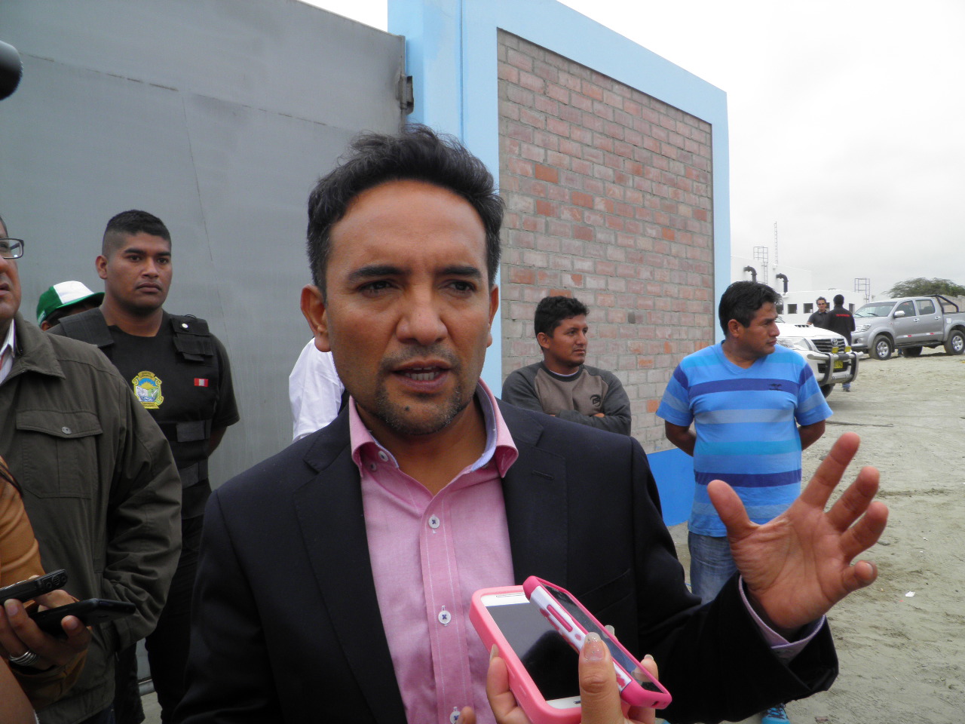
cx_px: 482
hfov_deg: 63.4
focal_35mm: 28
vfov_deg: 49.7
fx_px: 781
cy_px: 362
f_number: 5.7
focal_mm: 4.9
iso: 50
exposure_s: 1/160
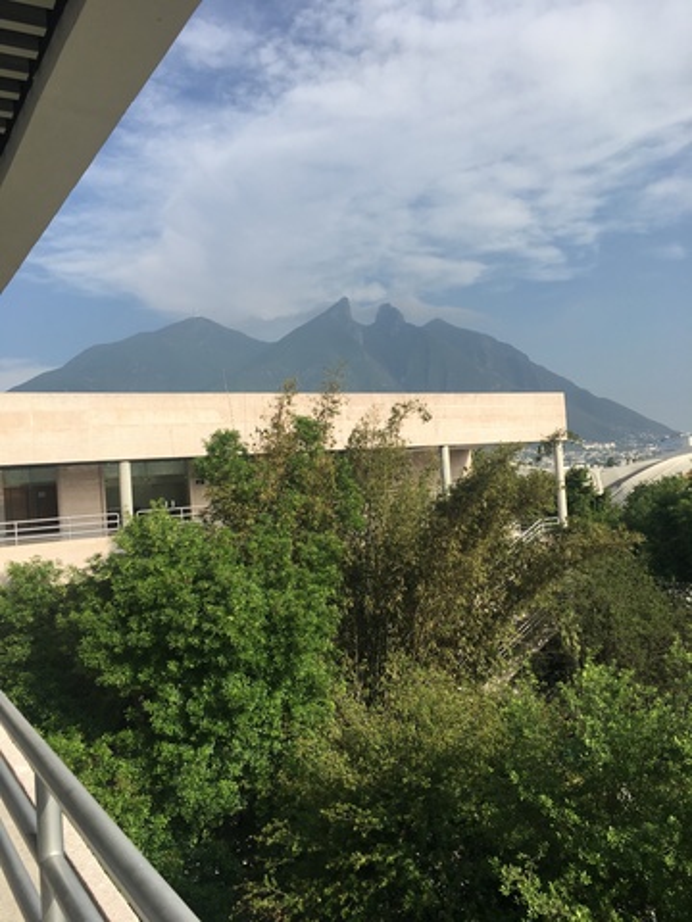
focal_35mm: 29
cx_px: 346
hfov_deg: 48.2
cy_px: 461
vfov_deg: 61.7
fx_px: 773
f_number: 2.2
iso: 25
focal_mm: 4.15
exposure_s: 1/1603
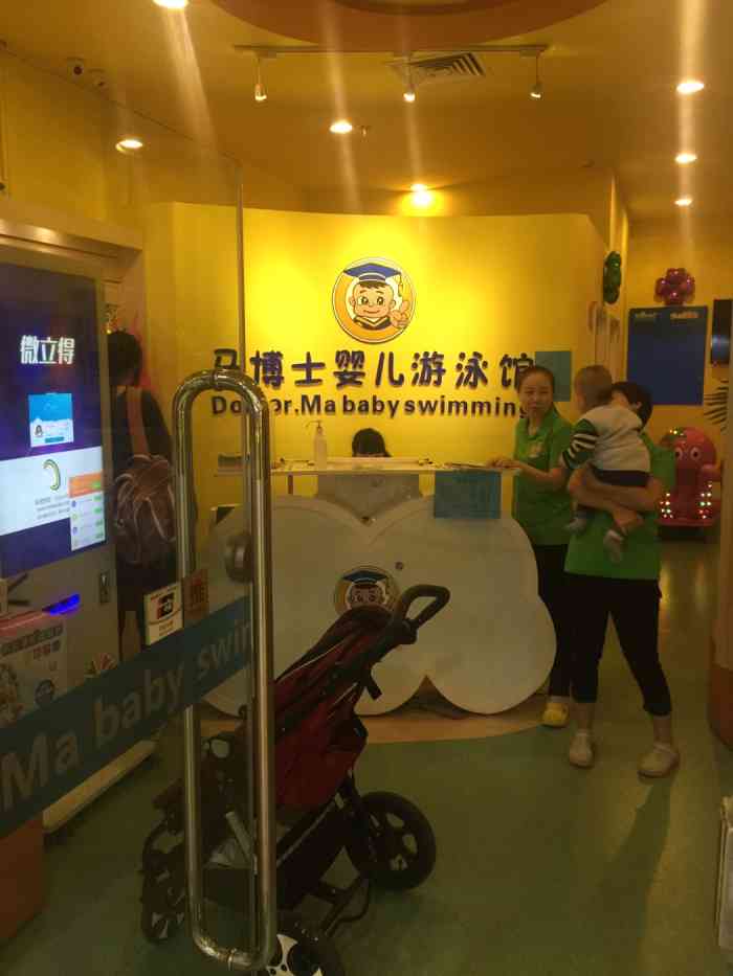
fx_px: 819
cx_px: 366
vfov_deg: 61.7
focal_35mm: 29
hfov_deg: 48.2
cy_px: 488
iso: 100
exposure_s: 1/17
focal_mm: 4.15
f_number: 2.2
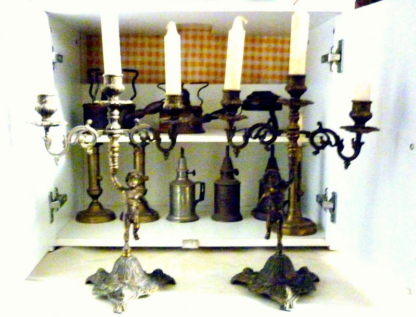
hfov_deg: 52.4
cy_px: 158
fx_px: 423
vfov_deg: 41.0
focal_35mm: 35
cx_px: 208
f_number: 2.8
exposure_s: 1/15
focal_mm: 5.5
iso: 800
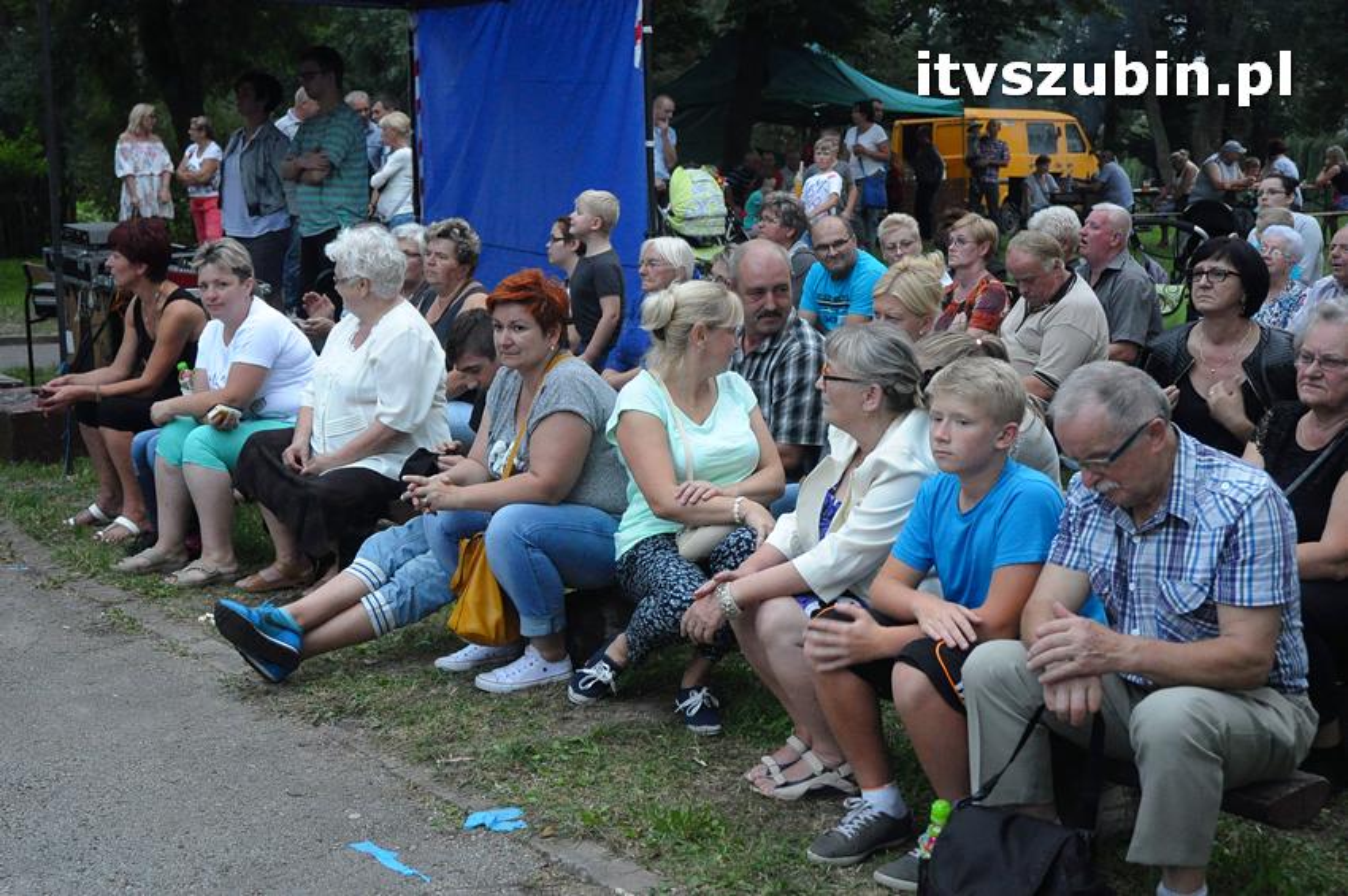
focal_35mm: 51
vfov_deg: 26.4
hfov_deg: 38.9
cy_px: 448
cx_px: 674
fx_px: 1908
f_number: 5.6
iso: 2500
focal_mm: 34
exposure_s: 1/125
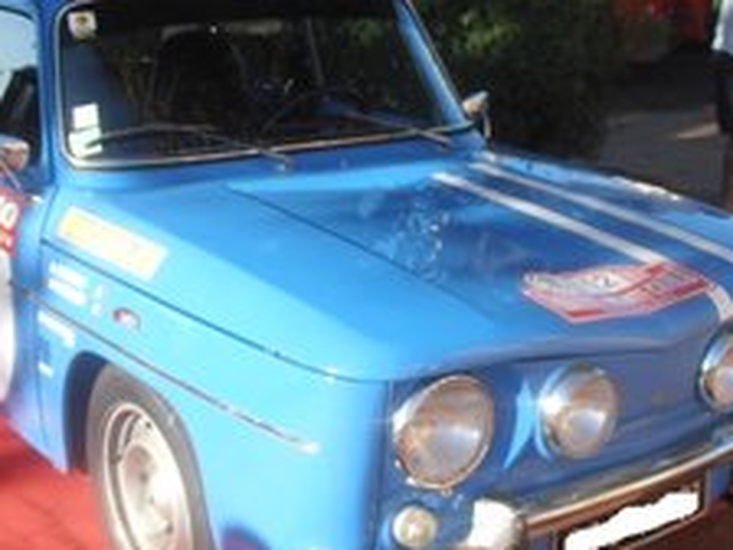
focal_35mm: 66
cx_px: 311
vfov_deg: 22.3
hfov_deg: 29.3
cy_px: 278
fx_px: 1398
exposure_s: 1/320
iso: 80
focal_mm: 6.61
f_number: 3.9
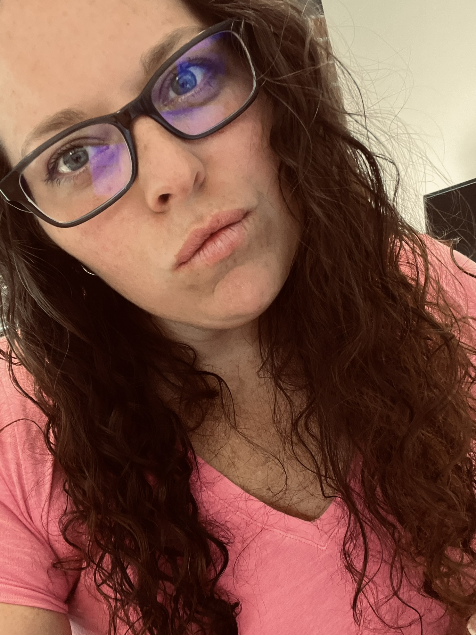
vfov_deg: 58.4
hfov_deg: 45.4
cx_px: 241
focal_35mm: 31
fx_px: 568
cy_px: 324
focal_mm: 2.71
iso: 320
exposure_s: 1/40
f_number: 2.2
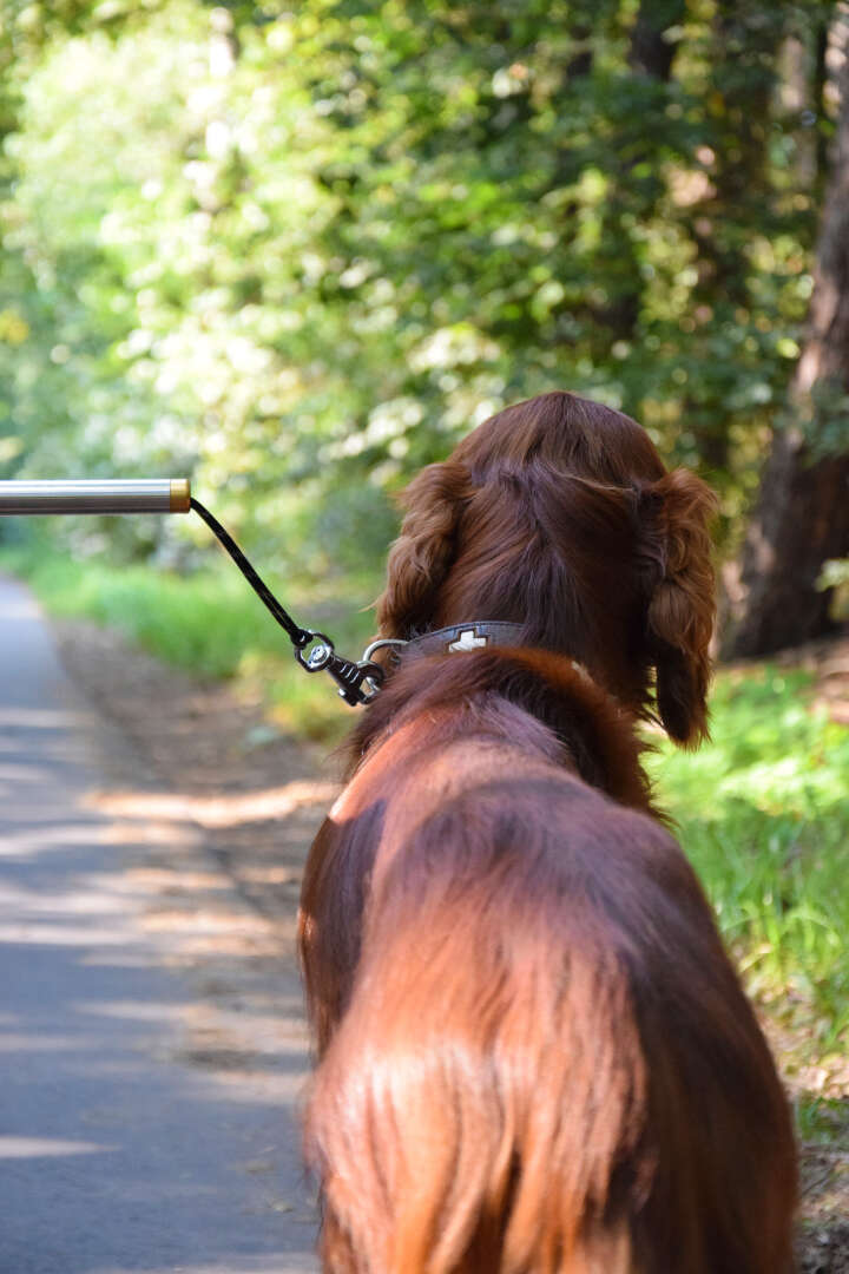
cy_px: 637
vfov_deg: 18.2
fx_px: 3979
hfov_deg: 12.2
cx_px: 424
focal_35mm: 112
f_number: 5.3
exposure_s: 1/500
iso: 3200
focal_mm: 75
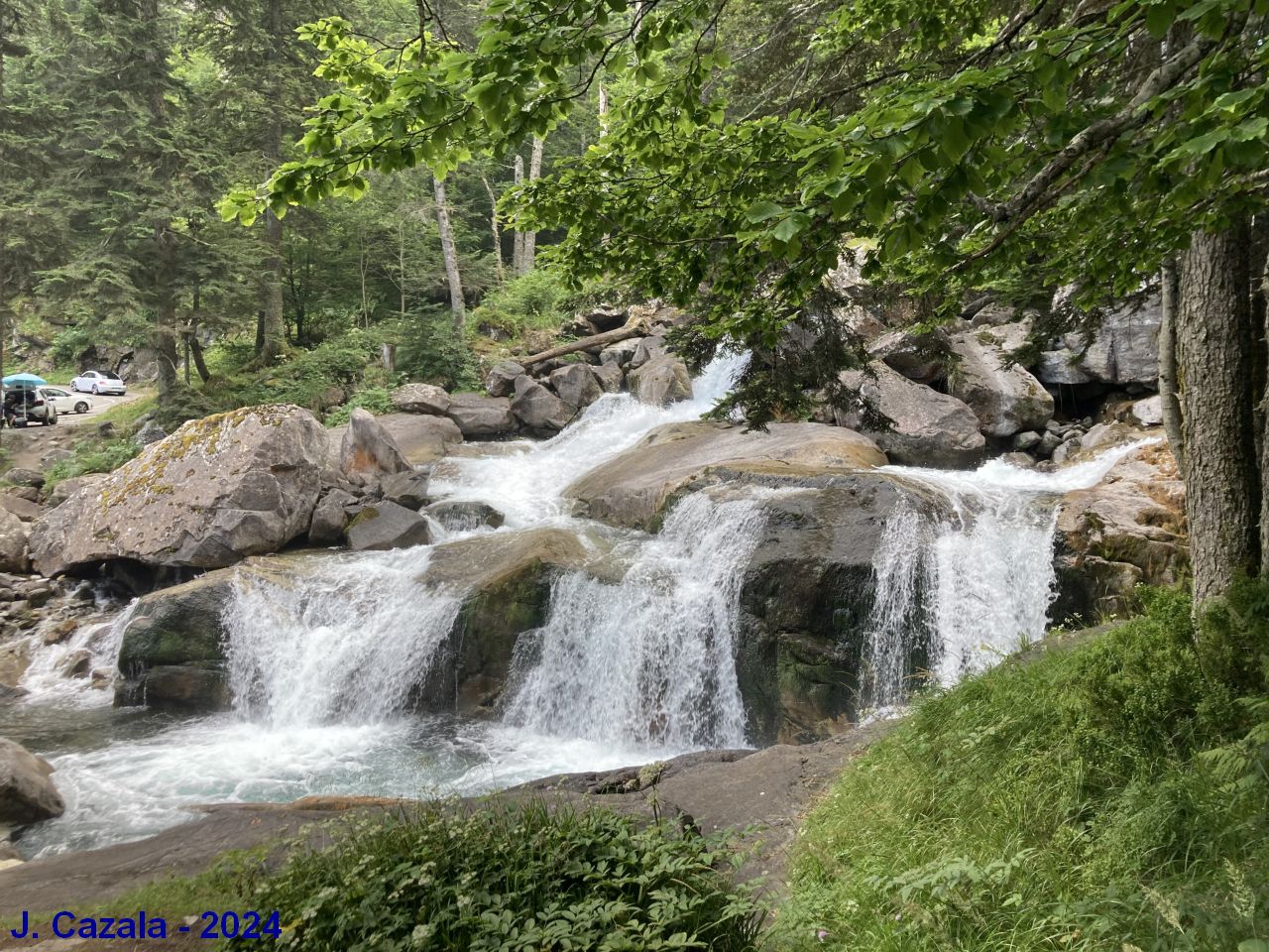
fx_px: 1026
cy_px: 476
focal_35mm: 28
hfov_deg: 63.4
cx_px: 634
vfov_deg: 49.7
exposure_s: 1/156
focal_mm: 3.99
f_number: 1.8
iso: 20
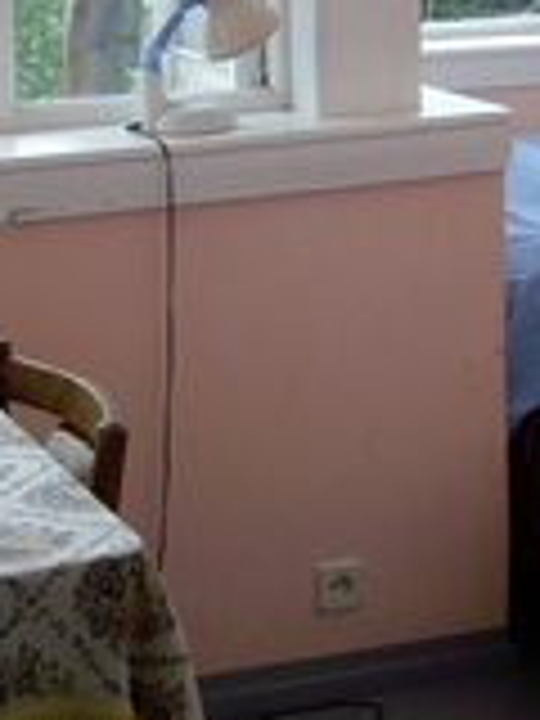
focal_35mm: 107
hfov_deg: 13.8
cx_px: 279
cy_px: 180
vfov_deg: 18.3
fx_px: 2226
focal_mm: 6.2
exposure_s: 1/60
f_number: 4.3
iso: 64
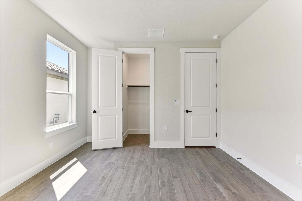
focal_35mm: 14
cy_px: 100
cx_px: 151
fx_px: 117
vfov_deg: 81.2
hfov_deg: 104.3
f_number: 8
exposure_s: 1/25
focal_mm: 14
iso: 100
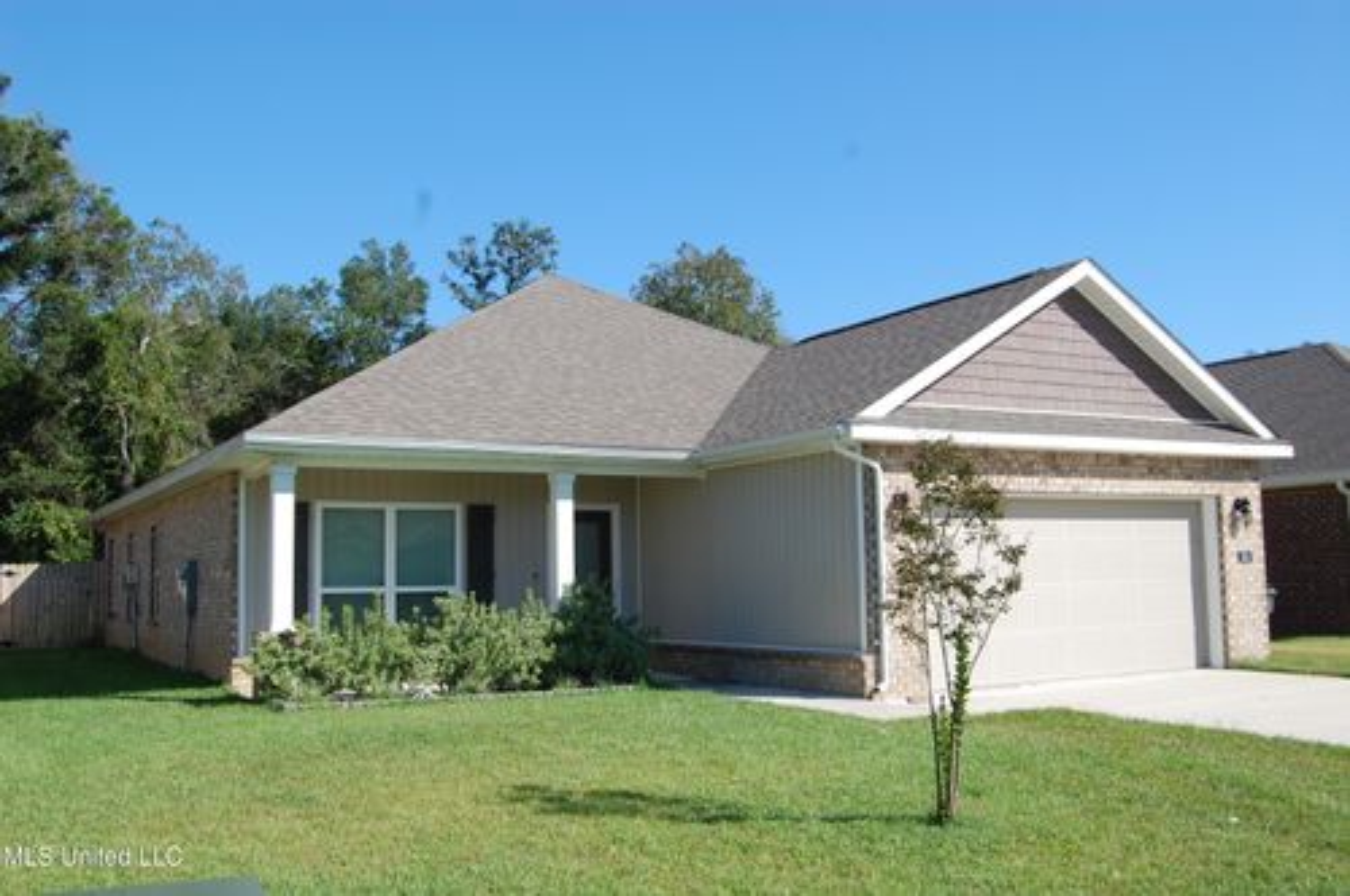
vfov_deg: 38.3
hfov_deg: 55.2
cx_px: 675
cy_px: 448
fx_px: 1292
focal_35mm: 34
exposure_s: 1/320
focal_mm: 23
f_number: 9
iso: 200
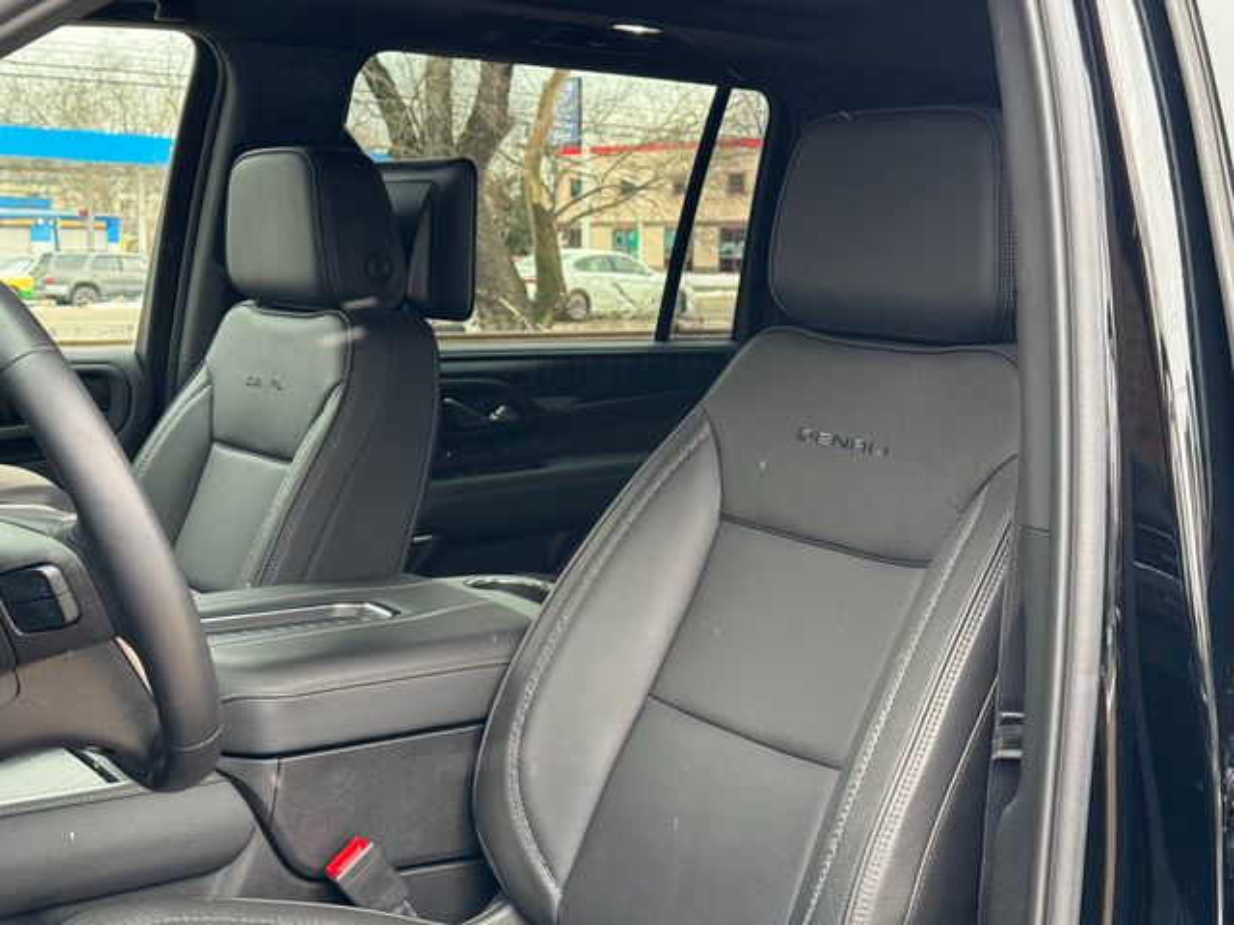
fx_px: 1711
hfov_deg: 39.7
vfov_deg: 30.3
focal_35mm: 48
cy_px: 462
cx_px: 617
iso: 125
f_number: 1.78
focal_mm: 6.76
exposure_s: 1/60
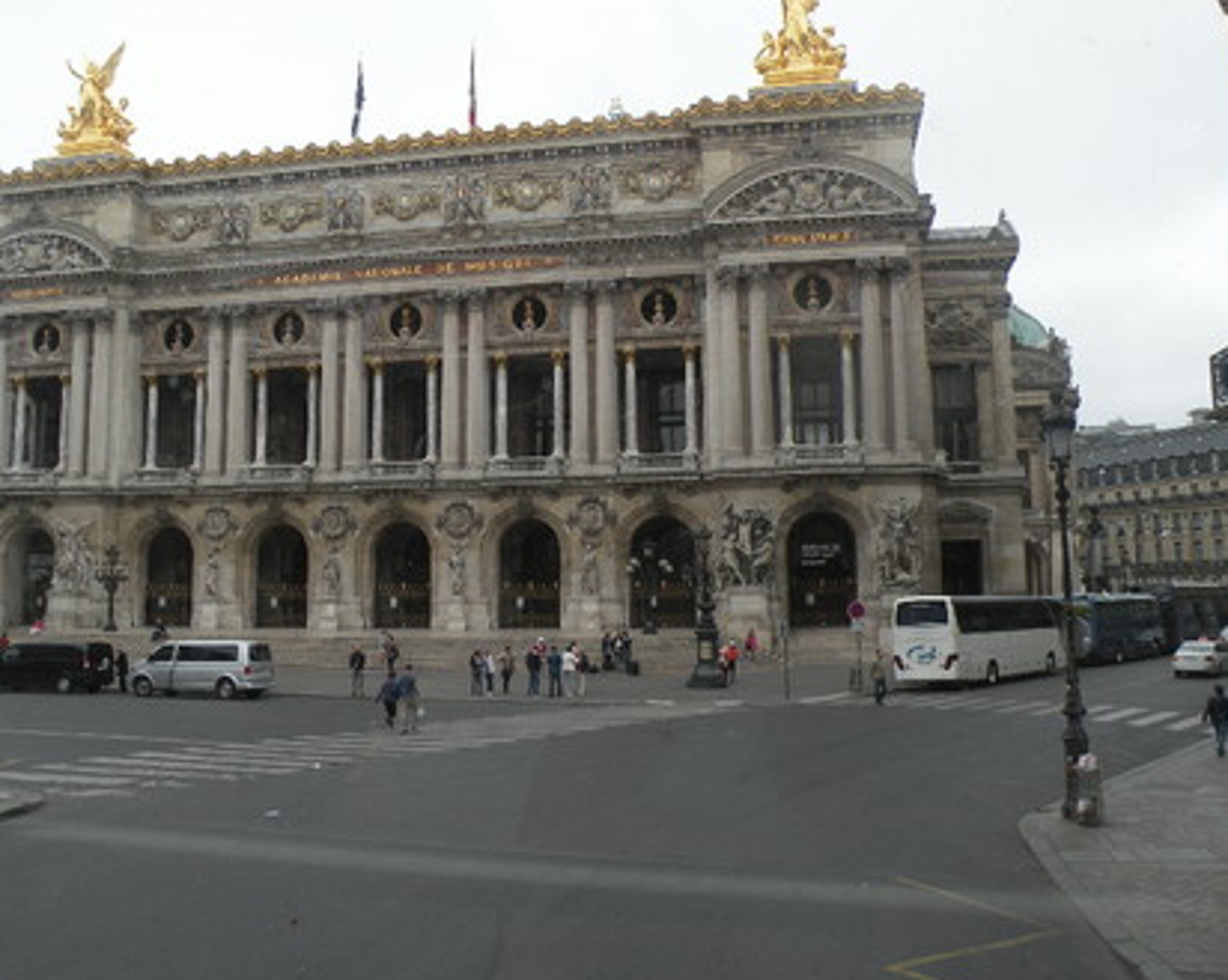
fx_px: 1162
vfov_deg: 45.7
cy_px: 457
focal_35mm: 32
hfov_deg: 55.6
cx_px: 569
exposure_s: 1/322
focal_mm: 4.7
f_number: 2.8
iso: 64
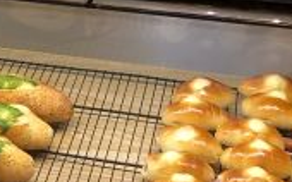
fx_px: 970
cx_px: -139
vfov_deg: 10.6
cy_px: -1
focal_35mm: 122
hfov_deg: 15.8
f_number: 1.8
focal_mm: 3.99
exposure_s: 1/33
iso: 40
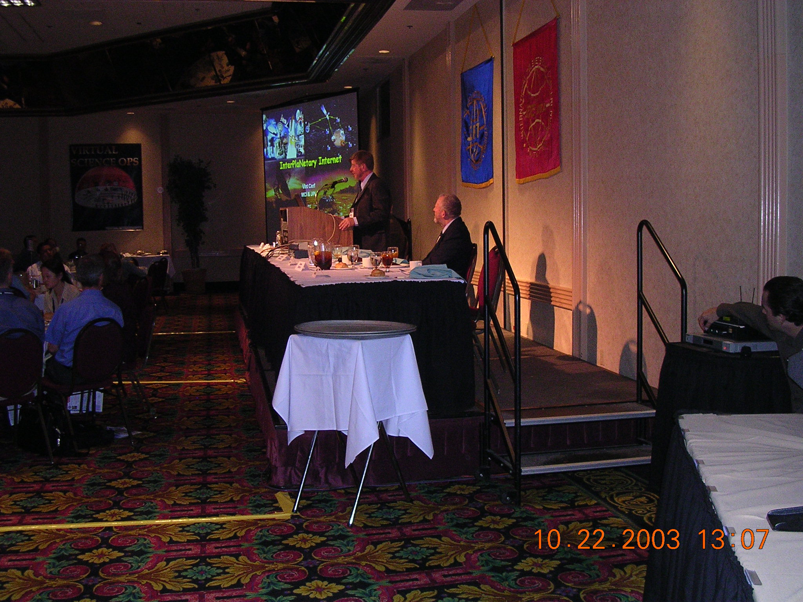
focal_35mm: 38
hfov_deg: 49.0
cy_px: 301
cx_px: 402
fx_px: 881
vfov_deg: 37.7
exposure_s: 1/60.1
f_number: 2.8
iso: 363
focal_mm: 5.8
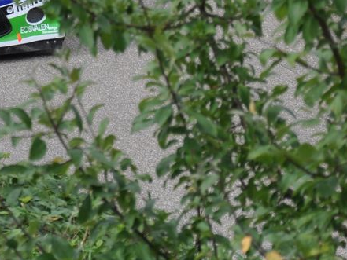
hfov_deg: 4.1
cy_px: -100
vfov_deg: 3.1
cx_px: -122
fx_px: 4823
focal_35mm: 481
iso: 200
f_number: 6.3
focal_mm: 92
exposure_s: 1/640
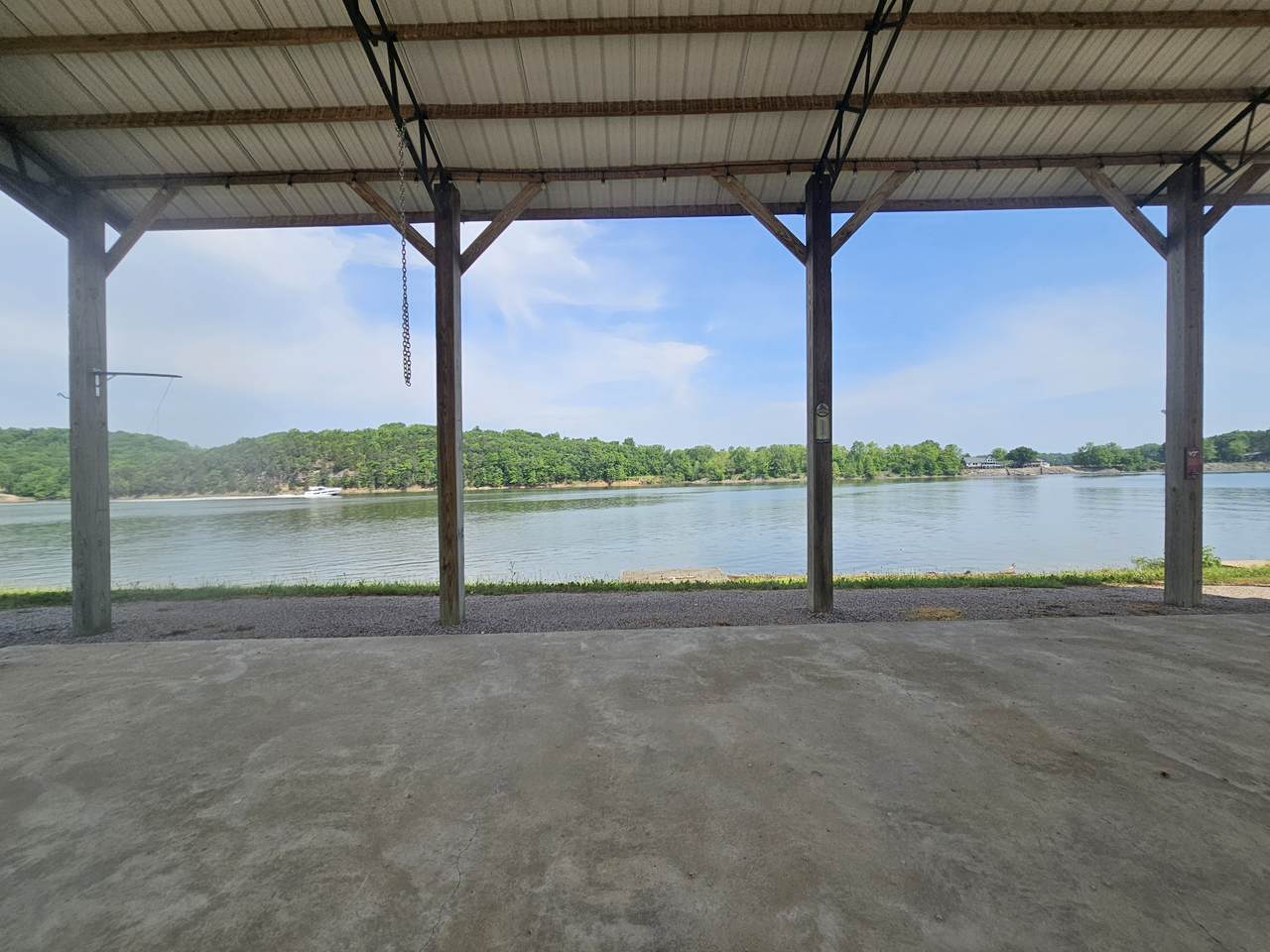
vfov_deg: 89.9
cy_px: 476
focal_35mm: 13
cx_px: 635
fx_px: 477
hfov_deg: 106.2
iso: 50
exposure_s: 1/1737
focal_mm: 2.2
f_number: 2.2
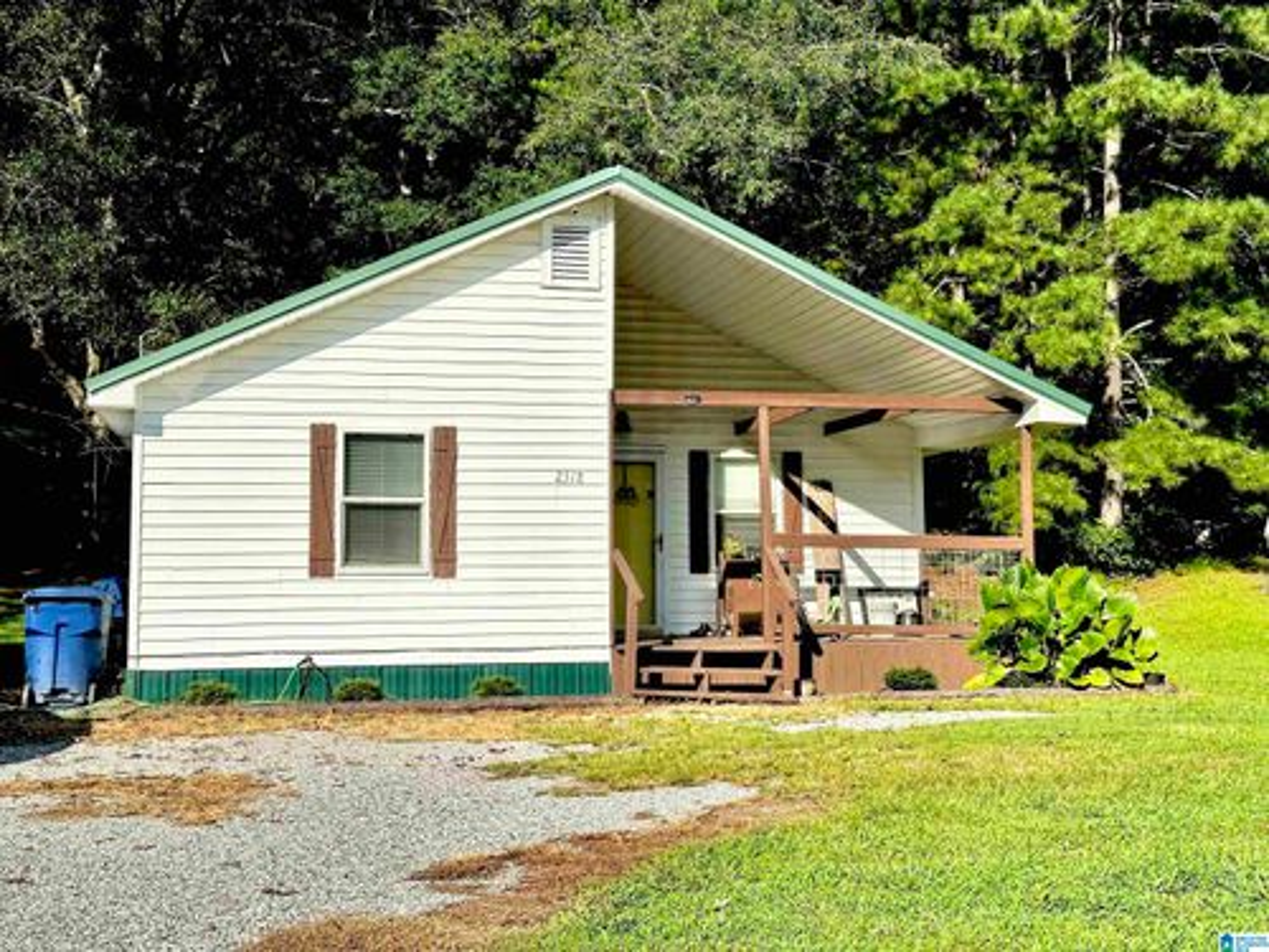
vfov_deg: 30.3
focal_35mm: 48
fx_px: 1760
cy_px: 476
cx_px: 634
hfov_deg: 39.7
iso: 64
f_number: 1.78
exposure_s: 1/7092
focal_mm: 6.86
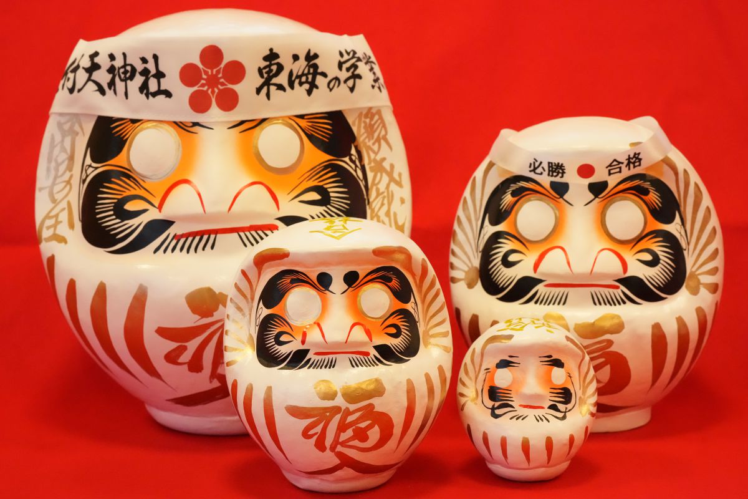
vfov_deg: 19.5
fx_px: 1454
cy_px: 250
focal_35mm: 70
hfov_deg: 28.8
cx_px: 374
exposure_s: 1/100
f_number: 10
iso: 12800
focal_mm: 70
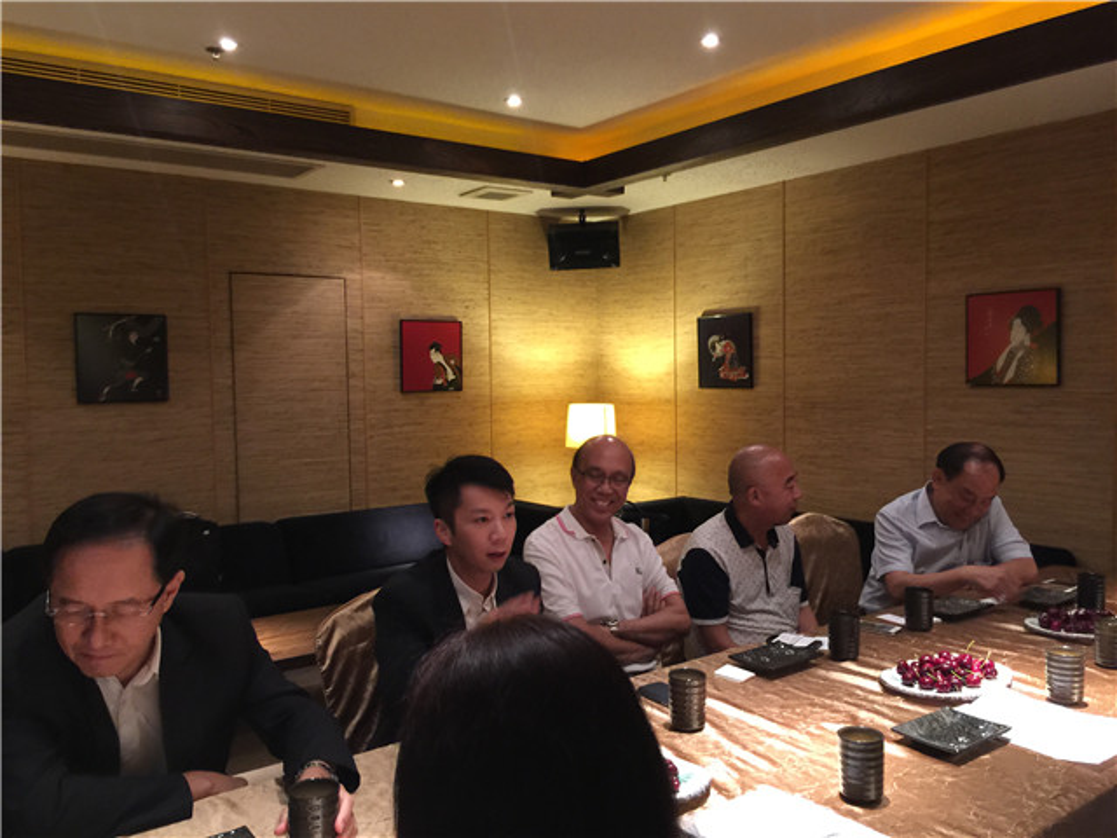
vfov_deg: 48.2
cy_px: 419
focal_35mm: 29
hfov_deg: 61.7
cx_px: 558
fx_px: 936
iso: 64
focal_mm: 4.15
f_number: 2.2
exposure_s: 1/4
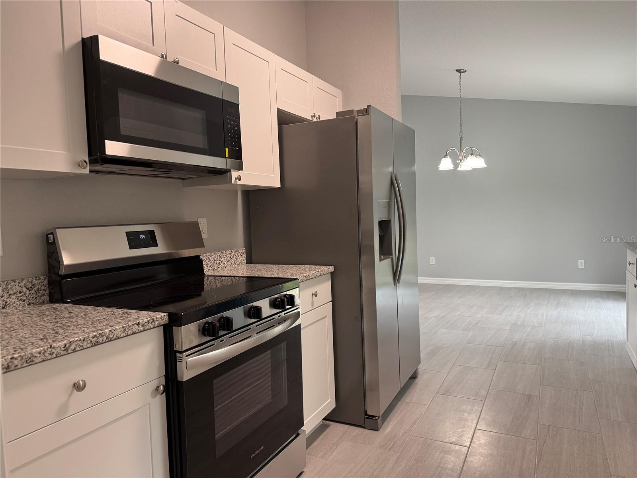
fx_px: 442
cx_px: 318
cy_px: 239
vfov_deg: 56.8
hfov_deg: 71.6
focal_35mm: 24
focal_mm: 6.76
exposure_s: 1/120
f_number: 1.78
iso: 200
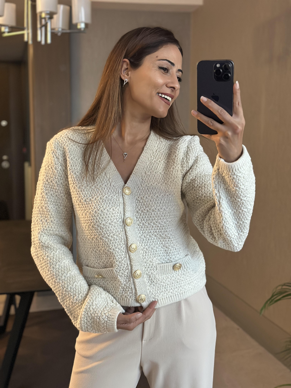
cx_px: 146
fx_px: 538
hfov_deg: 30.3
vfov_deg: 39.7
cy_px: 194
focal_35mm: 48
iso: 640
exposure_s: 1/33
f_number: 1.78
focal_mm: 6.86
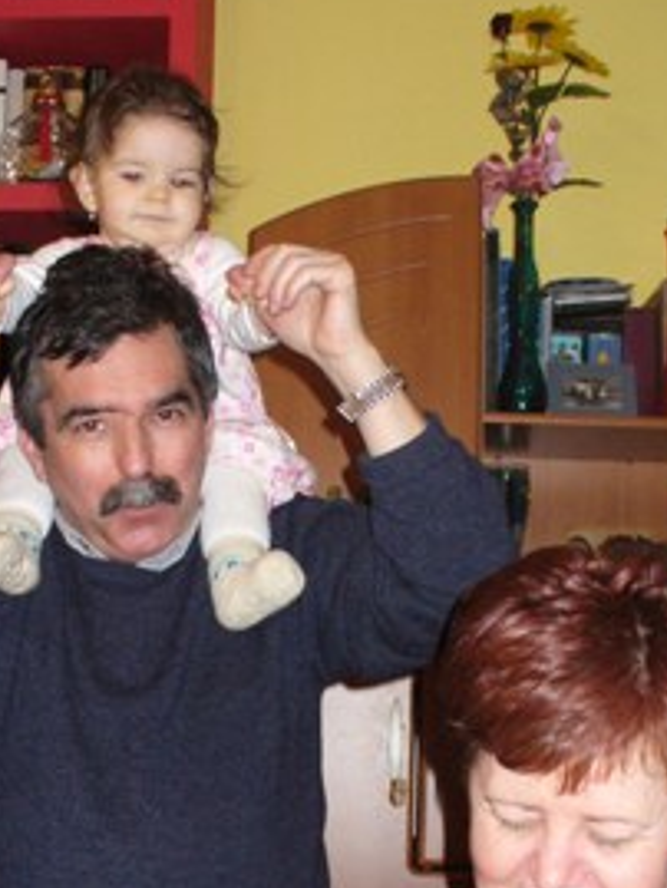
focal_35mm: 66
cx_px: 254
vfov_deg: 28.8
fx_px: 1694
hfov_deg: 22.2
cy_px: 690
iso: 200
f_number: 2.8
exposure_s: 1/60
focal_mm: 6.1
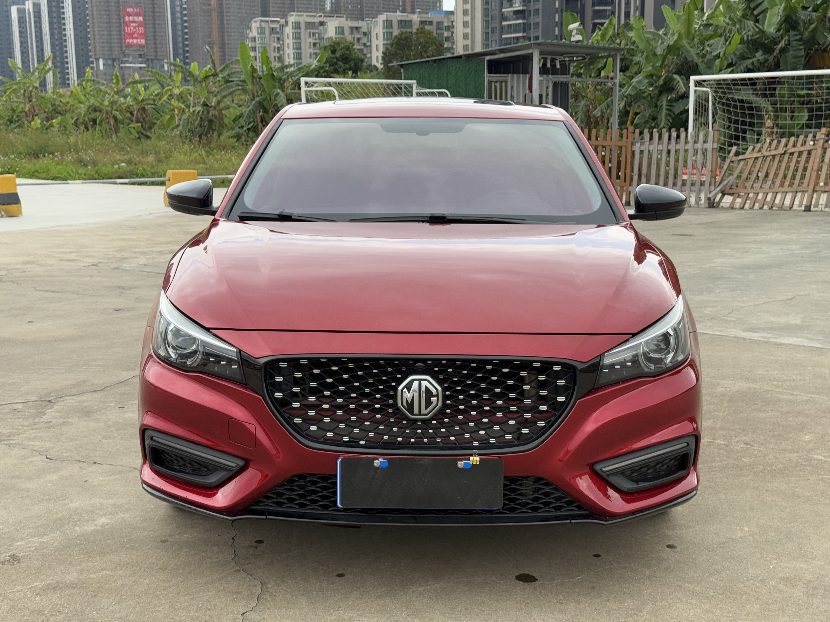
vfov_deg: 30.3
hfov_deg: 39.7
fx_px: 1151
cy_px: 311
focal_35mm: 48
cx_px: 415
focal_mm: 6.76
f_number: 1.78
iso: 64
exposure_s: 1/1203
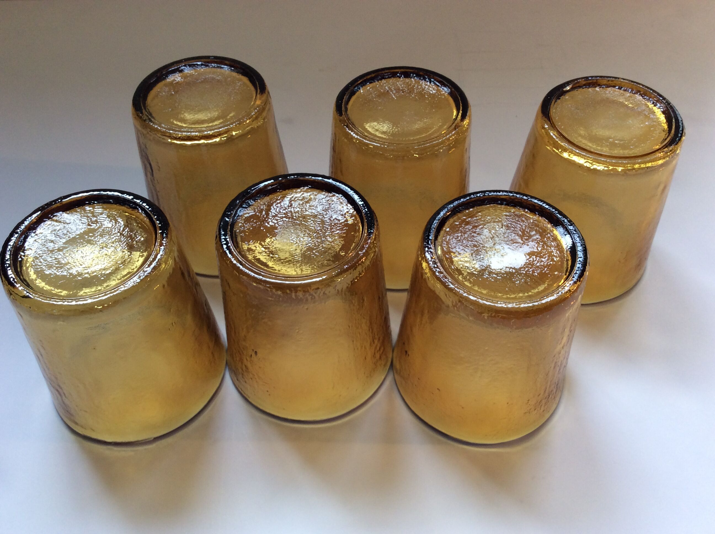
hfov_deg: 56.9
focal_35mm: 32
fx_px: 660
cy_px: 267
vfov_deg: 44.1
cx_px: 358
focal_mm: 3.3
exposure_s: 1/50
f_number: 2.4
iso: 50
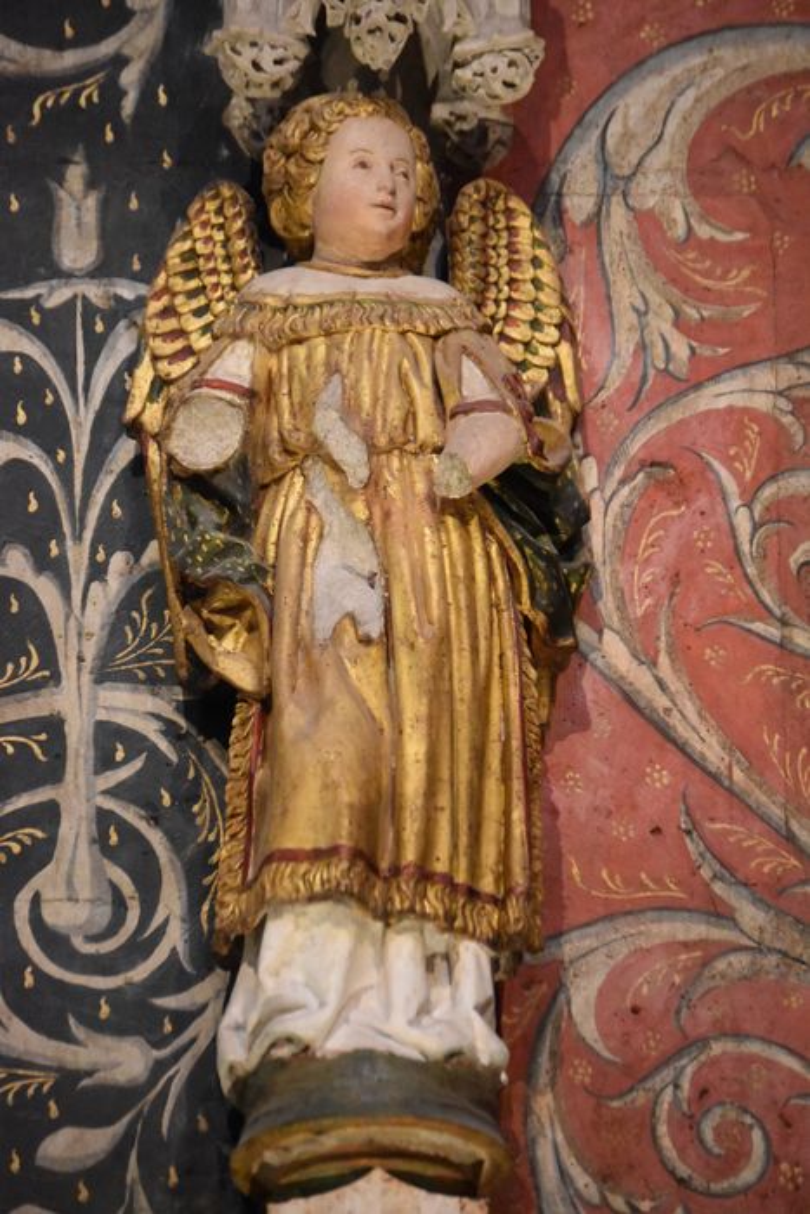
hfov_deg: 8.2
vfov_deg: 12.2
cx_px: 405
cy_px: 607
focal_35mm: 168
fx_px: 5667
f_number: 4.8
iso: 7200
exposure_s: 1/125
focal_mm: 112
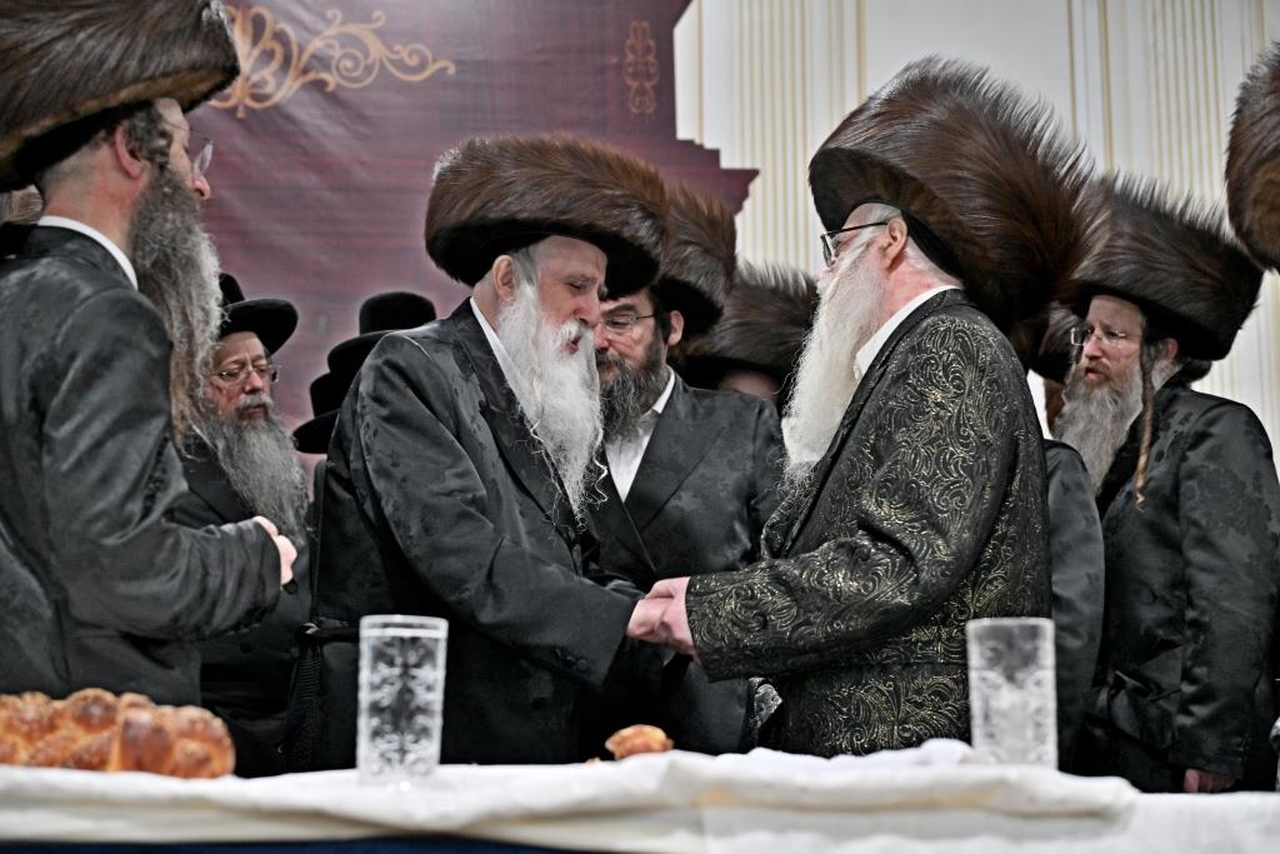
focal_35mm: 57
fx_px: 2027
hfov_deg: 35.0
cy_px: 427
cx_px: 640
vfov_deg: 23.8
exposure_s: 1/160
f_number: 4
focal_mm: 57
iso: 1000
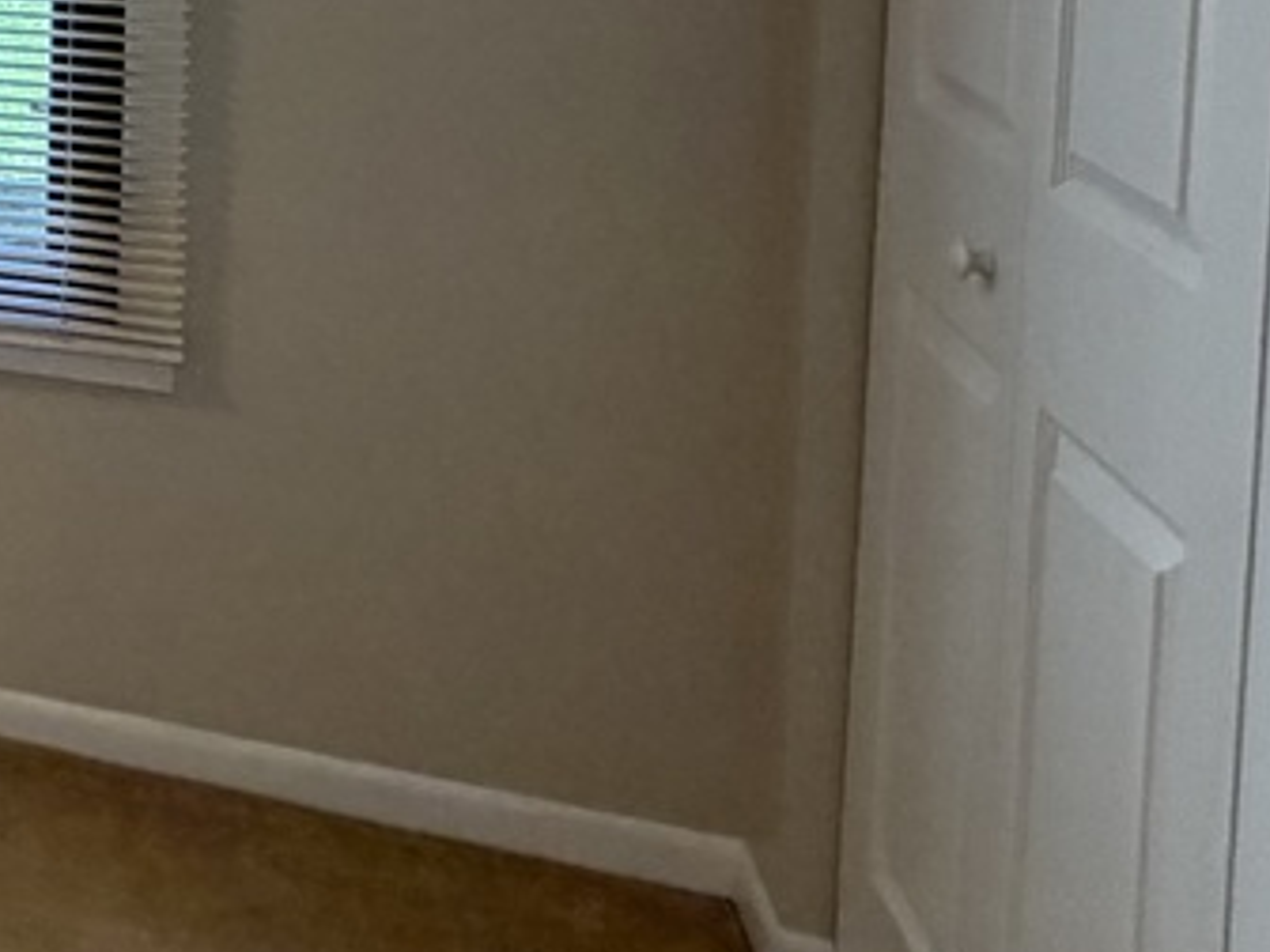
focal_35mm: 60
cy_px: -215
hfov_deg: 20.1
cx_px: -1149
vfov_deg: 22.4
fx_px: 2201
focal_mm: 2.22
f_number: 2.2
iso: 250
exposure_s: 1/120
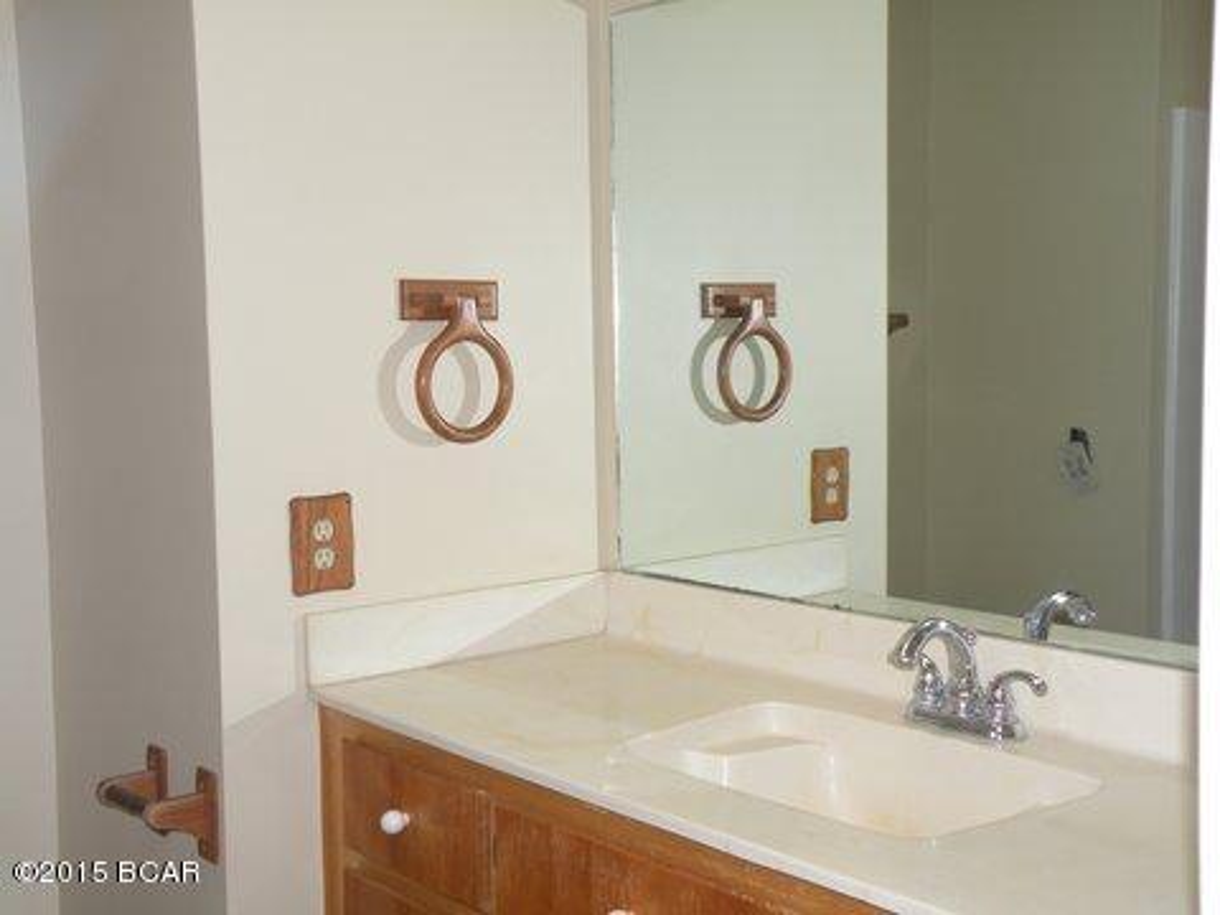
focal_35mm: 42
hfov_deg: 44.8
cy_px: 458
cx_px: 610
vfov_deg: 34.3
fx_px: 1480
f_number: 3.2
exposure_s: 1/35.1
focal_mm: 7.4
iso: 64
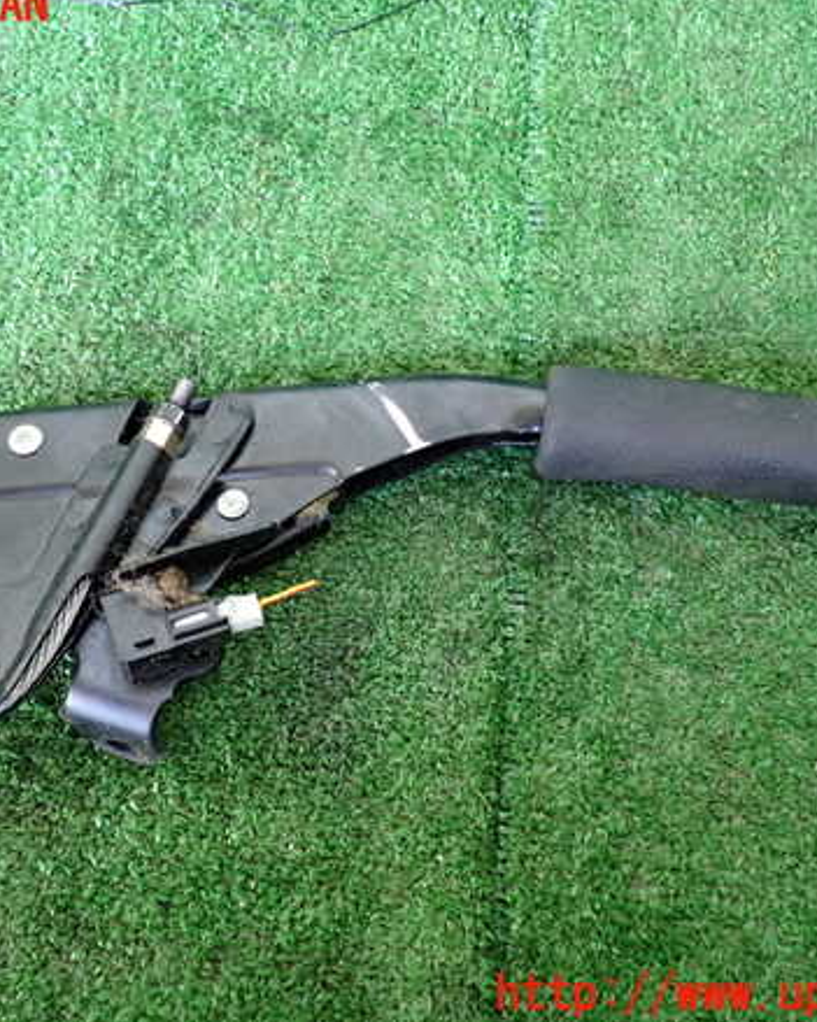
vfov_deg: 45.8
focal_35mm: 40
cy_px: 501
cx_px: 324
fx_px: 1209
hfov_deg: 37.2
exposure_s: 1/30
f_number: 2.3
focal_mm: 5.4
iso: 500
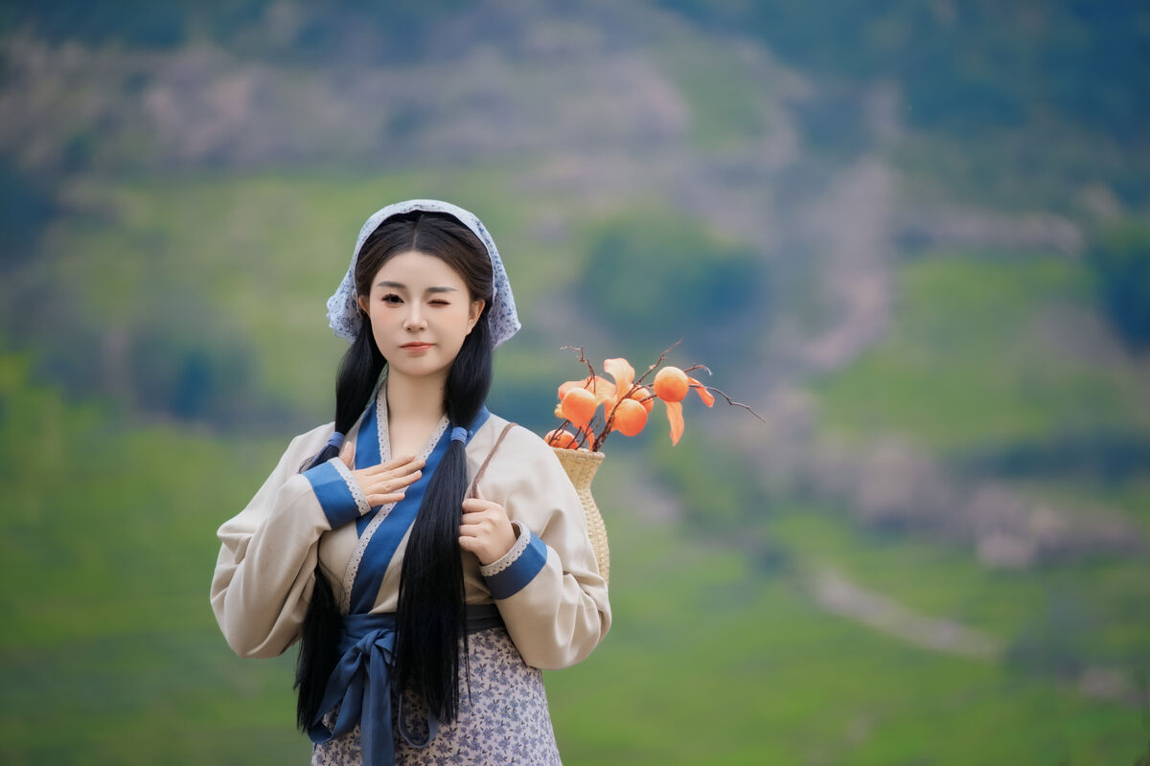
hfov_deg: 12.4
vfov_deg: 8.3
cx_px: 575
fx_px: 5302
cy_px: 383
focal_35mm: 166
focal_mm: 166
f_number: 2.8
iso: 160
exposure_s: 1/125
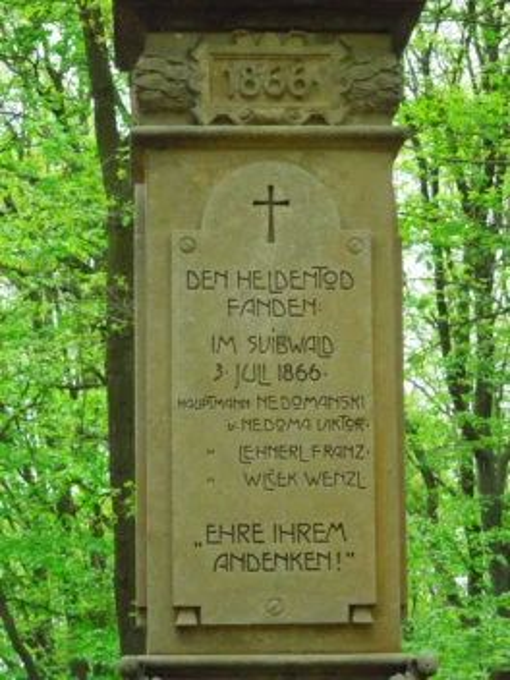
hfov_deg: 11.1
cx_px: 255
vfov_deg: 14.7
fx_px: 2632
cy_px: 340
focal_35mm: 134
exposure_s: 1/400
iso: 3200
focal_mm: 24.2
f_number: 4.9
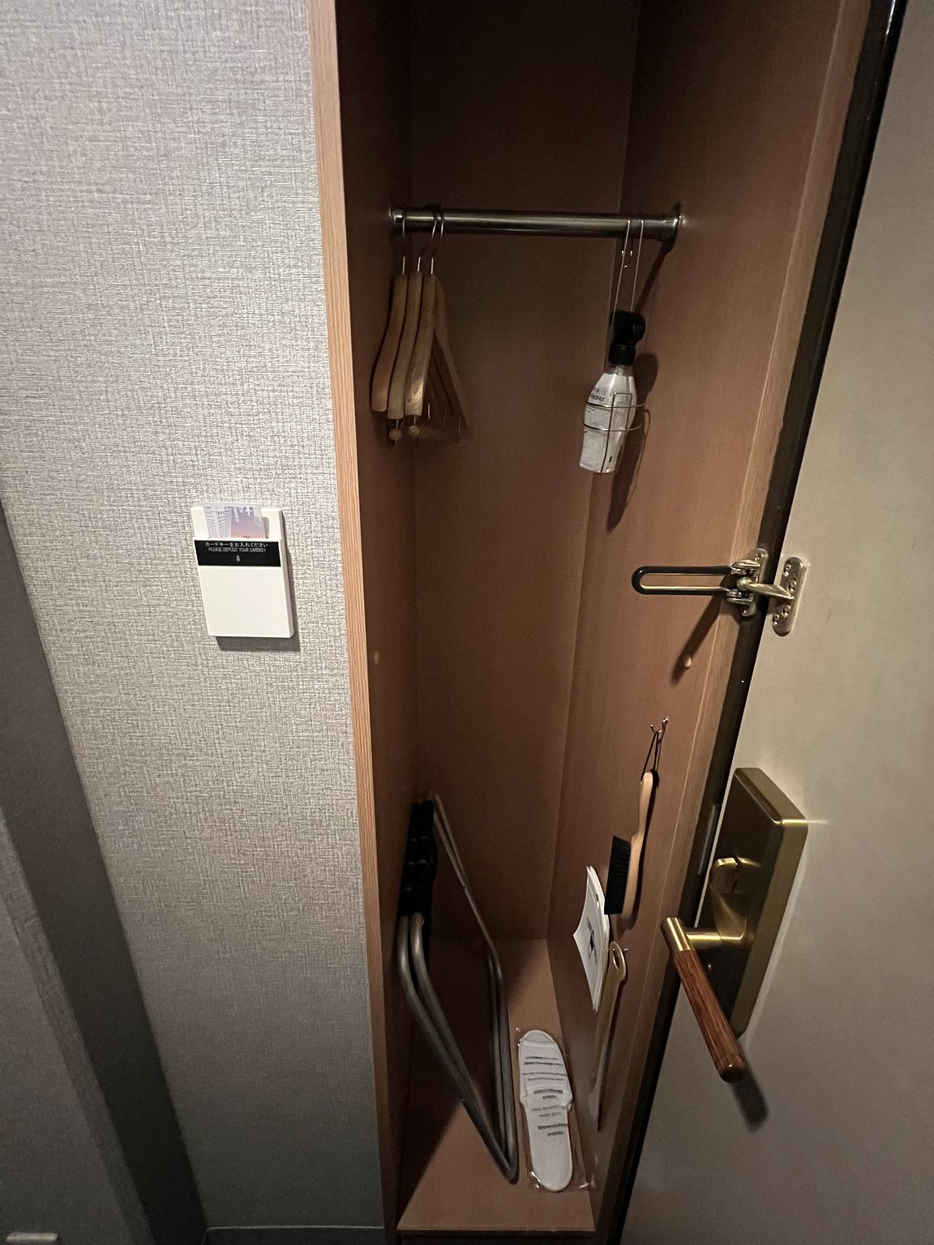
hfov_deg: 89.9
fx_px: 468
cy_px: 622
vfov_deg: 106.2
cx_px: 467
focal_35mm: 13
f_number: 1.8
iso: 1250
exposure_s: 1/30
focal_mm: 1.57
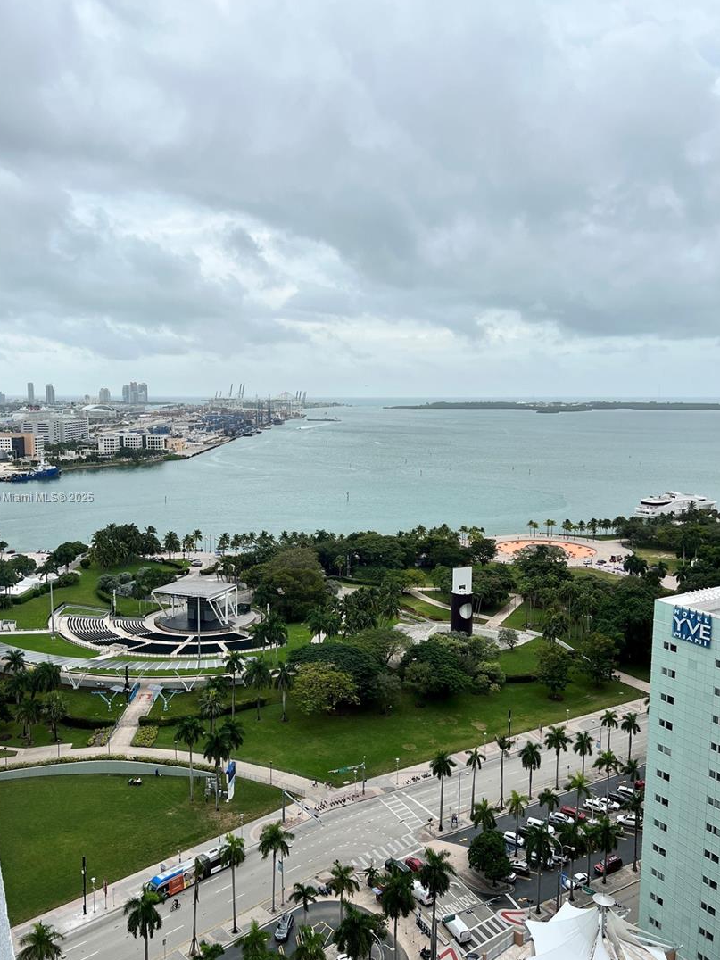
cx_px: 331
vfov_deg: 61.6
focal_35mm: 29
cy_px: 498
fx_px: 804
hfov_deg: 48.2
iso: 50
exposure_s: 1/1869
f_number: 1.5
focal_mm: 5.7
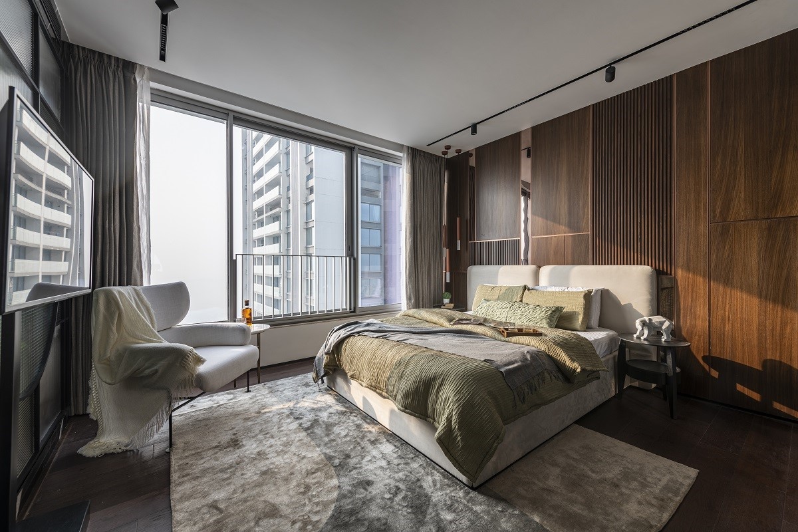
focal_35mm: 14
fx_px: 310
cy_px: 266
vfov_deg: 81.2
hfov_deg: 104.3
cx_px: 399
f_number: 8
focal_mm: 14
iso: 100
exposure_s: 1/500
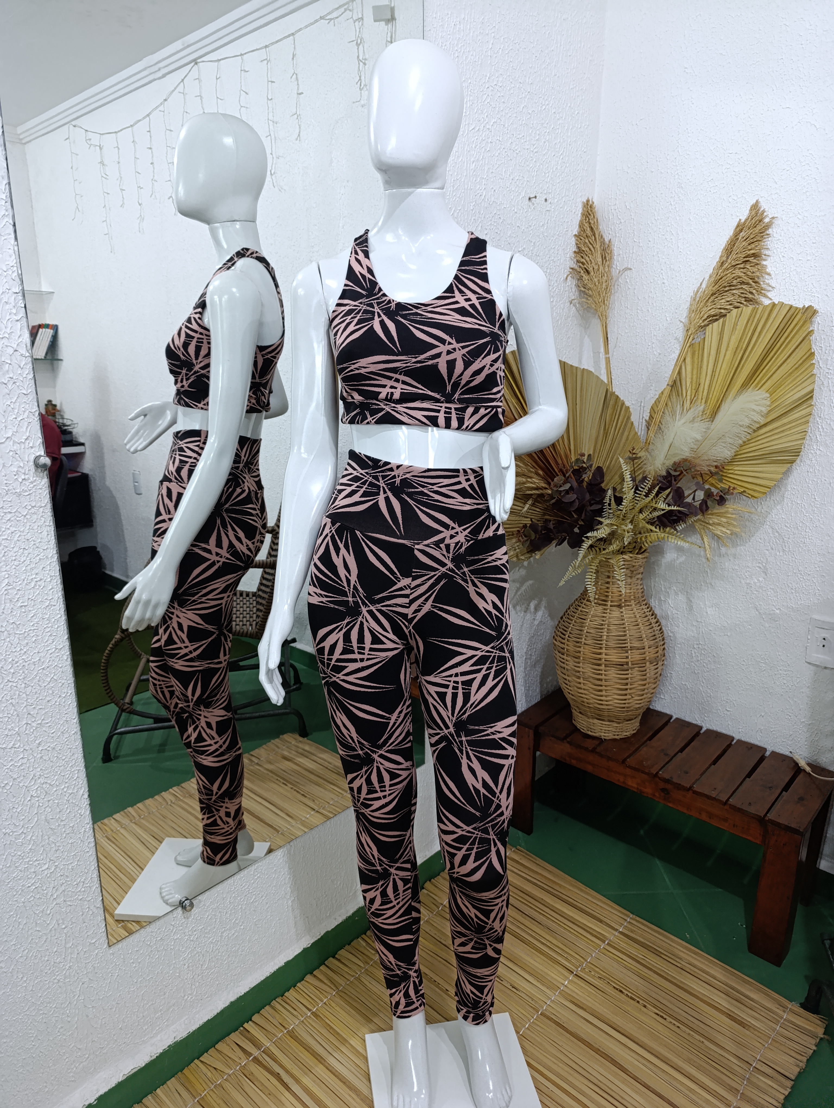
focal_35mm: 23
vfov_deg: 73.8
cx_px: 417
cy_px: 554
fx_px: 737
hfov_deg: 59.0
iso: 1000
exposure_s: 1/40
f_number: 1.6
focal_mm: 6.14
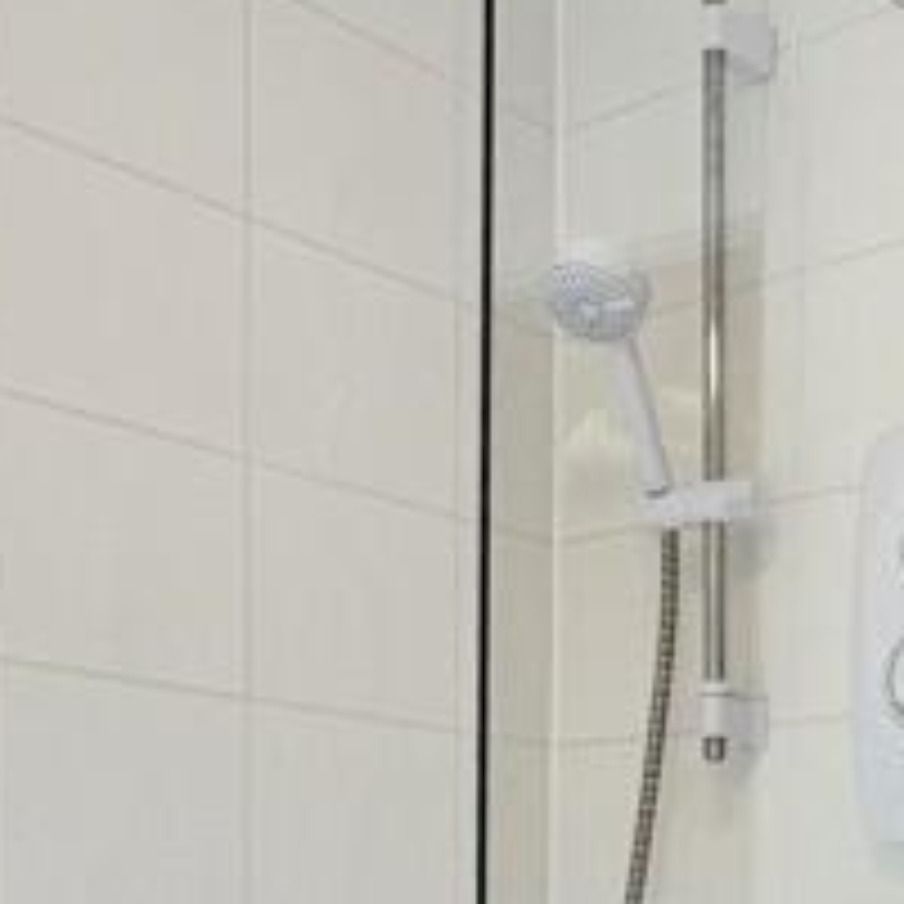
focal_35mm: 63
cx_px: 661
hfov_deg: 27.0
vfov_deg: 24.6
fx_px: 1861
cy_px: 1093
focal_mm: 2.22
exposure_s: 1/100
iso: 160
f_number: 2.2
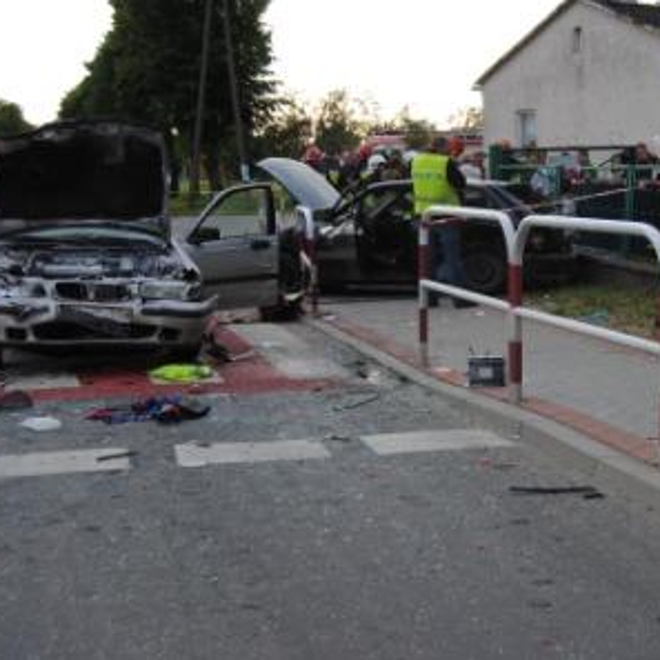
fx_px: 1287
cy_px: 329
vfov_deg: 28.8
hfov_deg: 28.5
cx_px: 467
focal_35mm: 60
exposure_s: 1/125
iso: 100
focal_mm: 31
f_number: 5.6
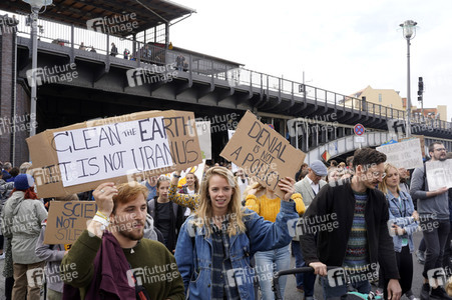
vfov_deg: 38.8
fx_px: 427
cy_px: 150
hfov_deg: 55.8
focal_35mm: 34
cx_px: 226
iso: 160
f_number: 11
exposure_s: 1/60
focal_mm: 34
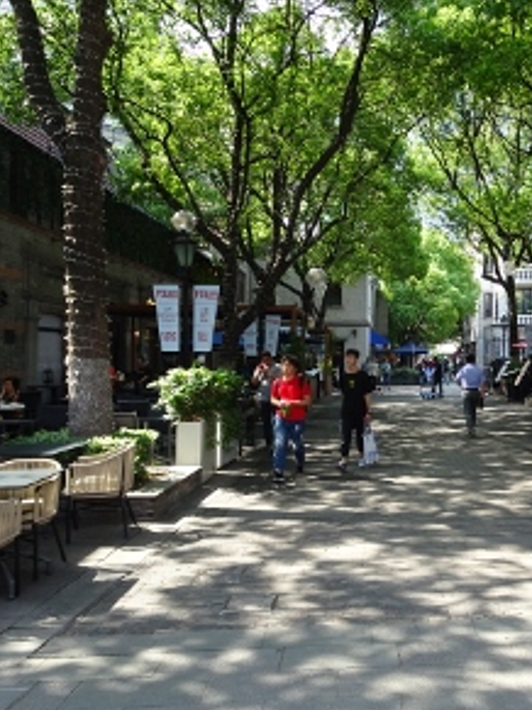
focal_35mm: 33
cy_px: 354
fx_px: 677
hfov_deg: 41.3
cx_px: 417
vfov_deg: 55.4
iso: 80
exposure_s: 1/80
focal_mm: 4.1
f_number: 3.5
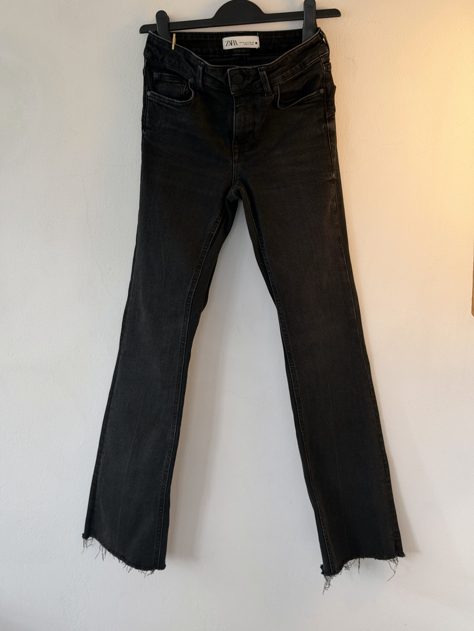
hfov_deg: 30.3
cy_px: 316
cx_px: 237
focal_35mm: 48
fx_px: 876
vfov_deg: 39.7
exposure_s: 1/121
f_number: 1.78
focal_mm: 6.76
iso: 80
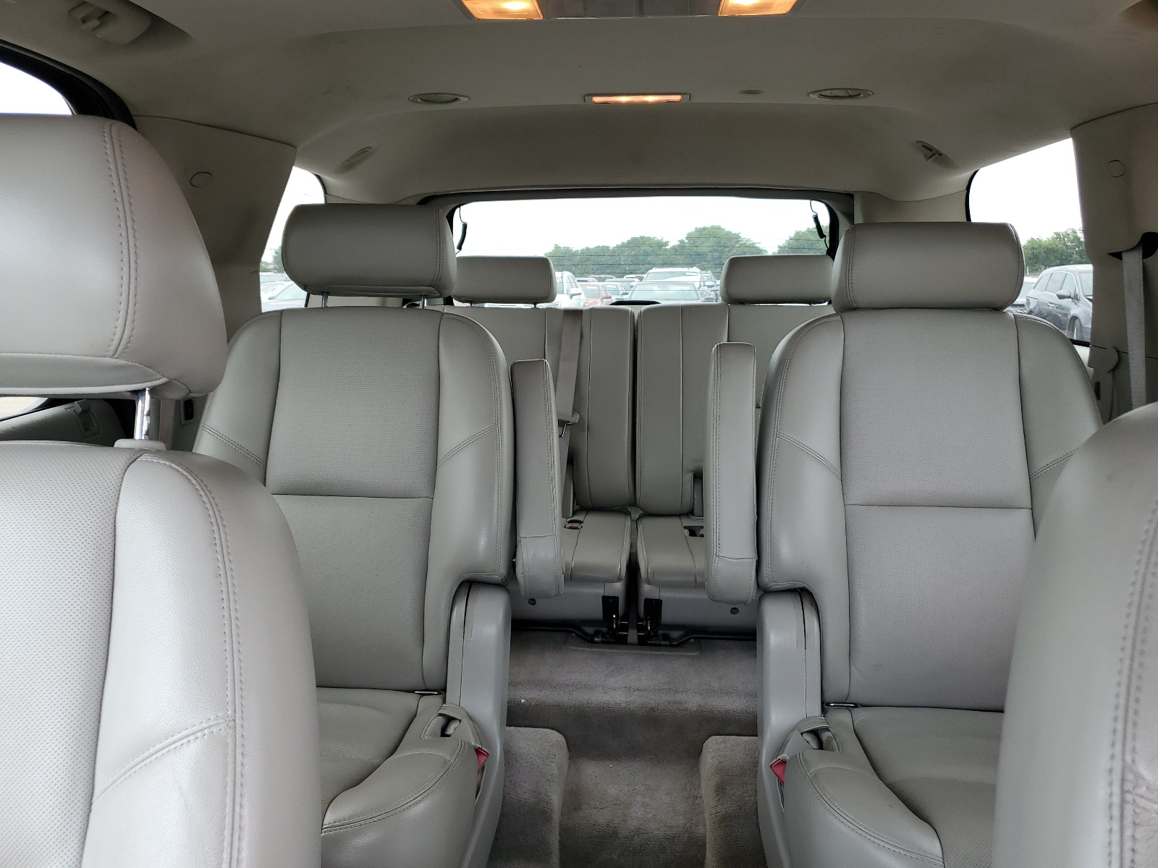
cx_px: 579
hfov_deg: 67.3
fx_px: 870
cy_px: 434
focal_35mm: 26
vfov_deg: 53.1
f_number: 1.5
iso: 50
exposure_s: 1/145
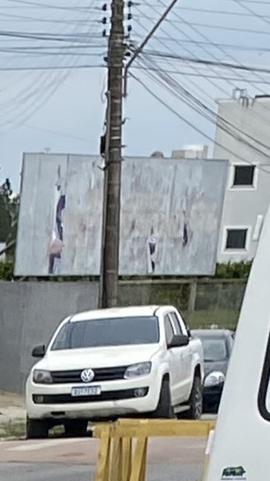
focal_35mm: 220
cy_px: 1119
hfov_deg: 4.9
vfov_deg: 8.9
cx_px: -890
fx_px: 2800
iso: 32
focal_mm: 4.25
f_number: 1.8
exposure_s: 1/2817
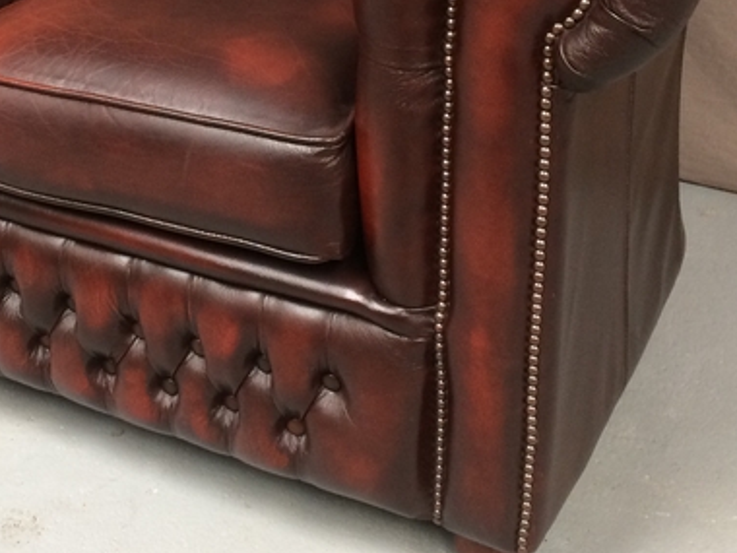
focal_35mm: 61
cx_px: 211
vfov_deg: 23.8
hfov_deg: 31.3
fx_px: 1299
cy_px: 136
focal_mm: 4.15
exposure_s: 1/33
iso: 160
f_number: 2.2
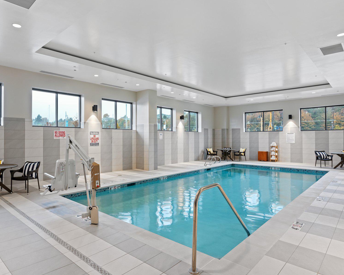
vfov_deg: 63.1
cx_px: 147
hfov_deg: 74.6
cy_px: 146
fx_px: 224
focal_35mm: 22
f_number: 10
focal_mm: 17
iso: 800
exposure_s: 1/2.5
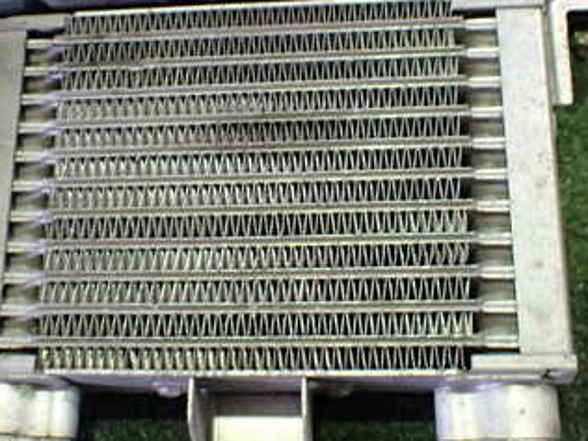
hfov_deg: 33.7
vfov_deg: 25.6
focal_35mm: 57
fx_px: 968
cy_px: 167
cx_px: 242
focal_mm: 5.4
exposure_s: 1/50
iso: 800
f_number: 2.3
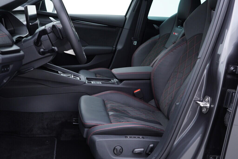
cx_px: 119
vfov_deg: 36.9
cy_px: 80
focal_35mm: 36
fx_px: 238
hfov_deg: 53.1
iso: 200
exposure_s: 1/40
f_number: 2.8
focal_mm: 24
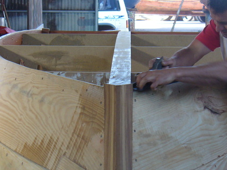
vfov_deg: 10.1
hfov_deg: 13.4
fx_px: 964
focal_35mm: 147
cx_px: 118
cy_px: 109
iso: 100
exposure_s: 1/40
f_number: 3.3
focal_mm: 12.8
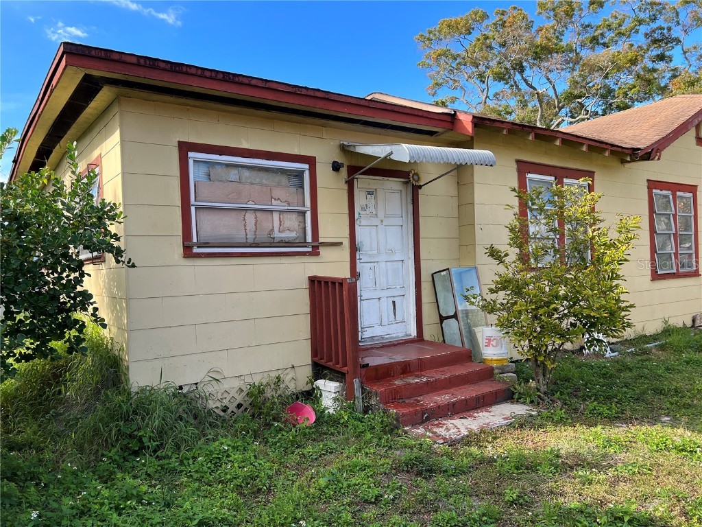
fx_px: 527
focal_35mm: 26
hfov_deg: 67.3
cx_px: 351
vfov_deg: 53.1
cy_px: 264
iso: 50
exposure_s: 1/859
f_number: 1.5
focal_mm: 5.7
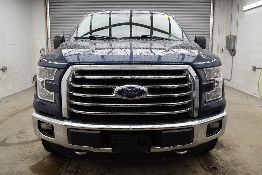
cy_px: 88
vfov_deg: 43.6
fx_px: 218
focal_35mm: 30
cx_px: 131
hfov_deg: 61.9
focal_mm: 20
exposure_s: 1/125
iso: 400
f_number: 5.6
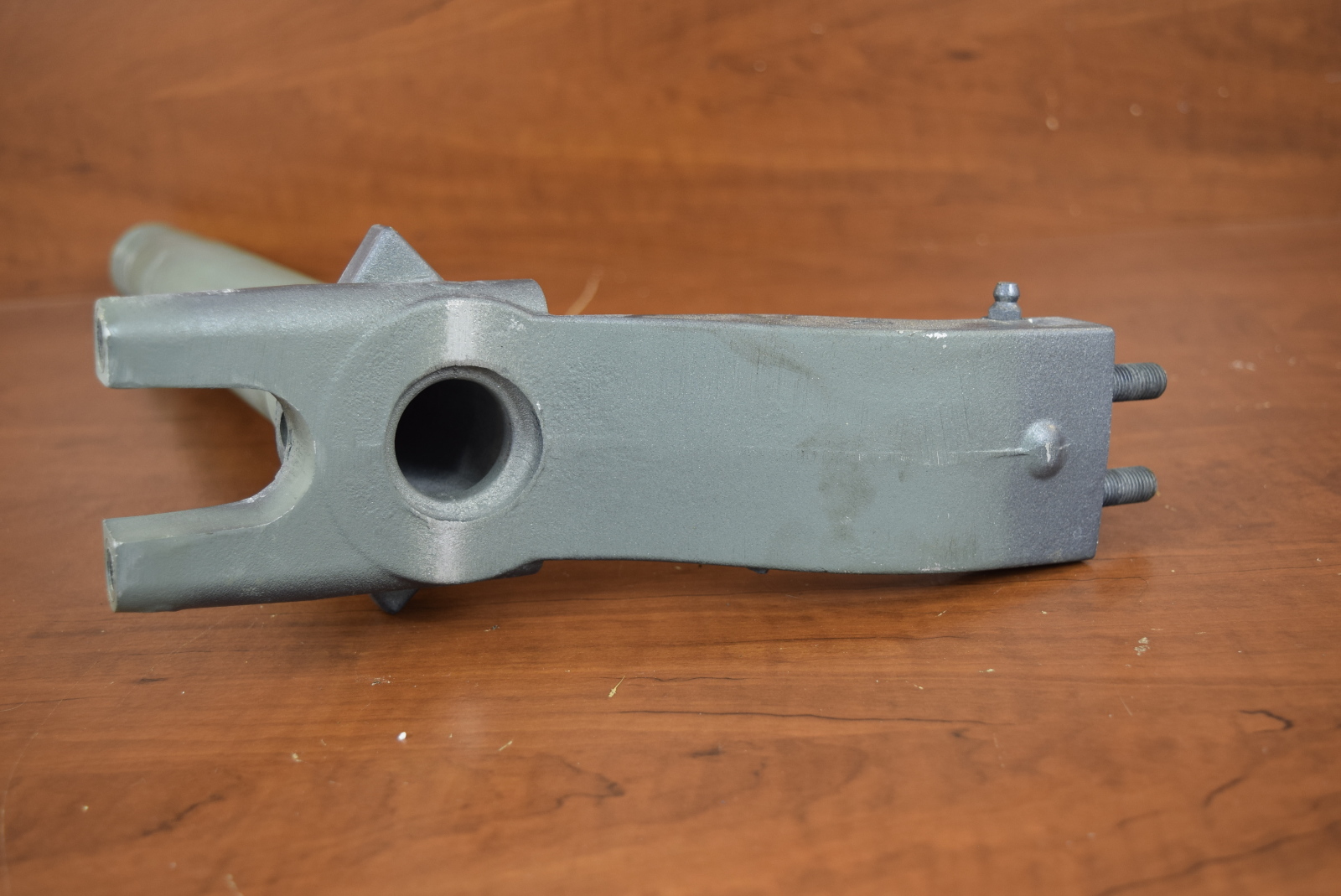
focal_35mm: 42
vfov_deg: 31.9
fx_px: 1565
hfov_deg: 46.4
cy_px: 448
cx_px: 670
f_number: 5
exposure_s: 1/100
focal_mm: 28
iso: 400
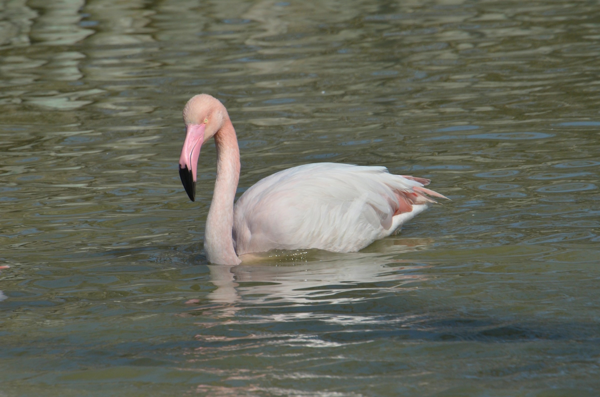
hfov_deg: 4.6
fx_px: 7484
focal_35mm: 450
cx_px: 300
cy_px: 198
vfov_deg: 3.0
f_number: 9.5
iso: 560
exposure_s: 1/1500
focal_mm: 300
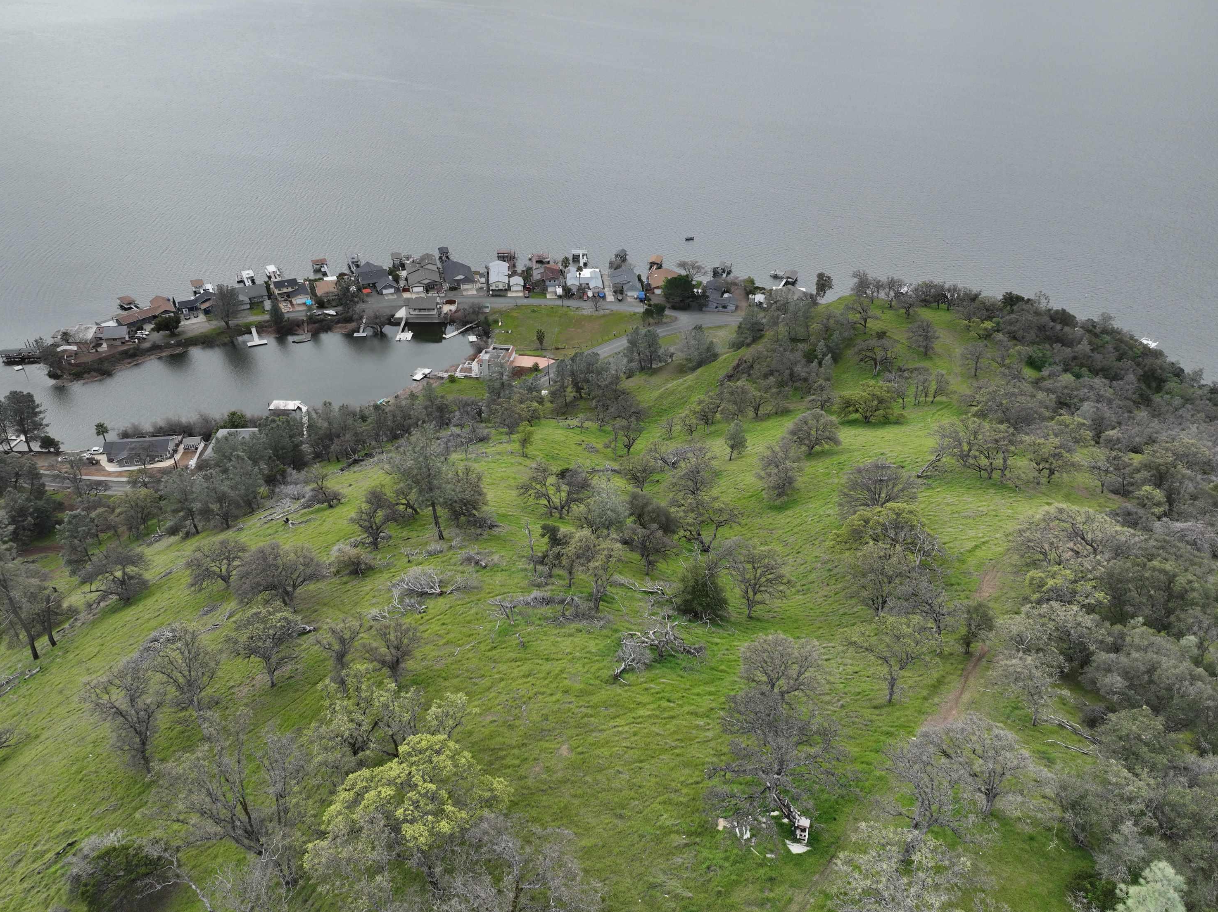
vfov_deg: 54.8
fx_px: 879
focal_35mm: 25
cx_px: 600
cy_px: 444
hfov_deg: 69.4
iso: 170
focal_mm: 12.29
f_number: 2.8
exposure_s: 1/2000
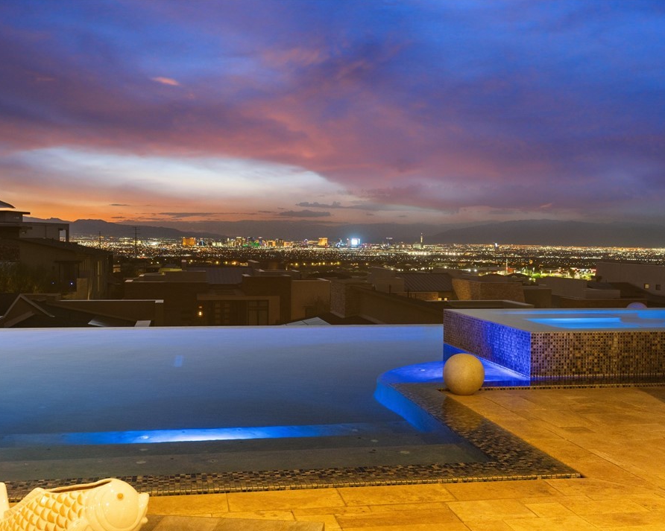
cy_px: 267
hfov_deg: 45.8
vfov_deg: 37.3
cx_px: 312
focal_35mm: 40
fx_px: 787
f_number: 8
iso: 1250
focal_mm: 35
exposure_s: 1.6
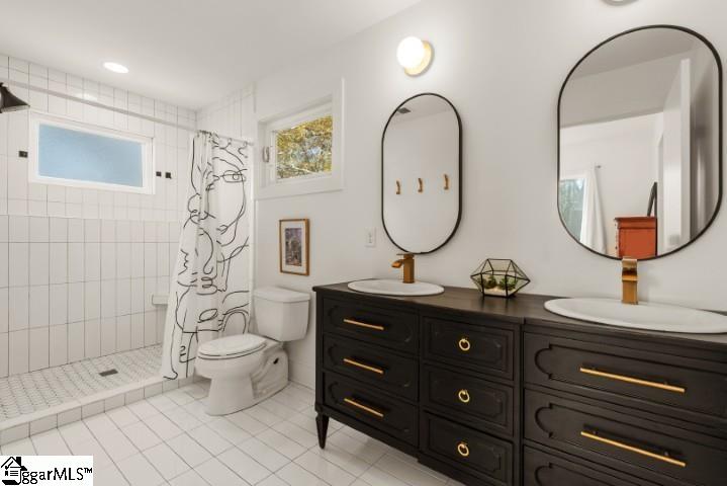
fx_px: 323
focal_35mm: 16
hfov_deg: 96.7
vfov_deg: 73.8
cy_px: 243
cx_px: 364
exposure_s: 1/4
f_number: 8
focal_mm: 16
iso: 200
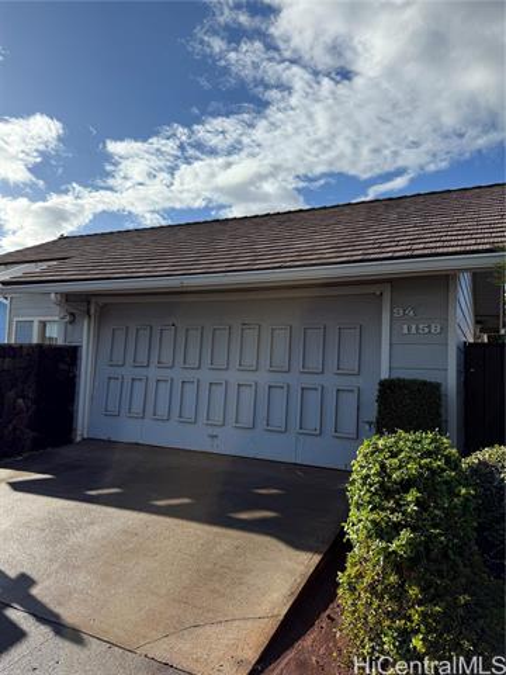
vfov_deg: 71.6
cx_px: 253
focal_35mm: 24
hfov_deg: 56.8
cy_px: 338
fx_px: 468
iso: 80
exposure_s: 1/5319
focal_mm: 6.76
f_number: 1.78
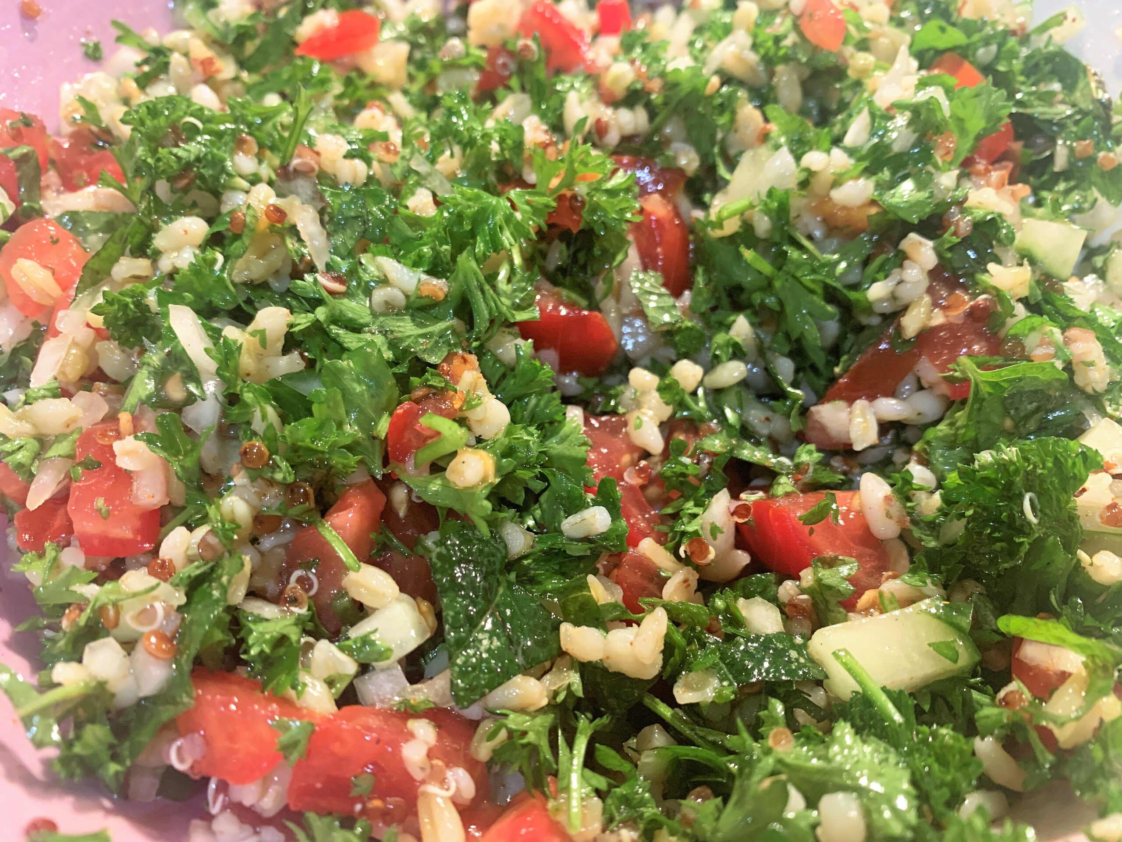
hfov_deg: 67.3
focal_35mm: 26
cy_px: 421
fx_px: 843
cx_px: 561
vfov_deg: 53.1
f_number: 1.8
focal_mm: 4.25
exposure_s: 1/50
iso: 320
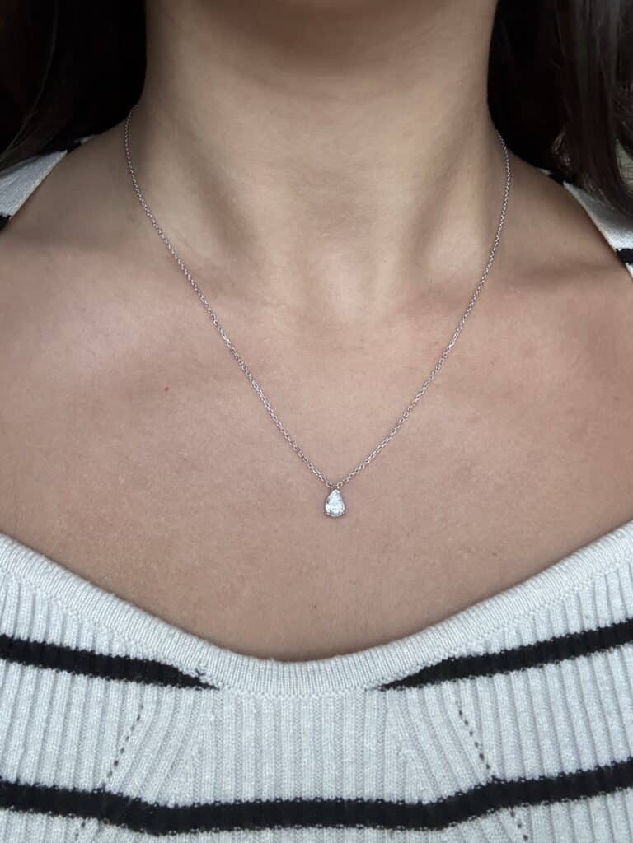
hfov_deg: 46.8
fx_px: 731
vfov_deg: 60.0
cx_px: 316
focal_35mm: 30
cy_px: 422
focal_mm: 2.69
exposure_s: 1/50
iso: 320
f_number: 1.9
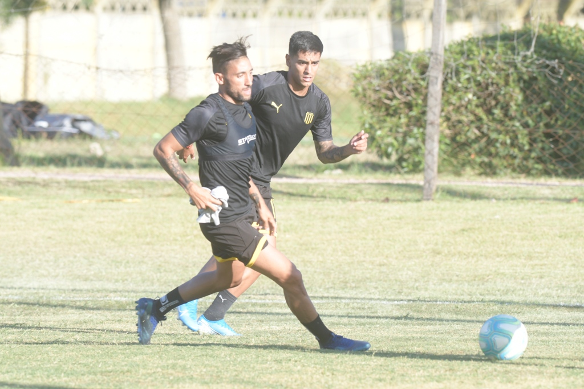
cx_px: 292
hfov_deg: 4.6
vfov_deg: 3.1
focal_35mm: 450
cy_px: 194
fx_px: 7301
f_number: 7.1
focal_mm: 300
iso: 400
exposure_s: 1/500
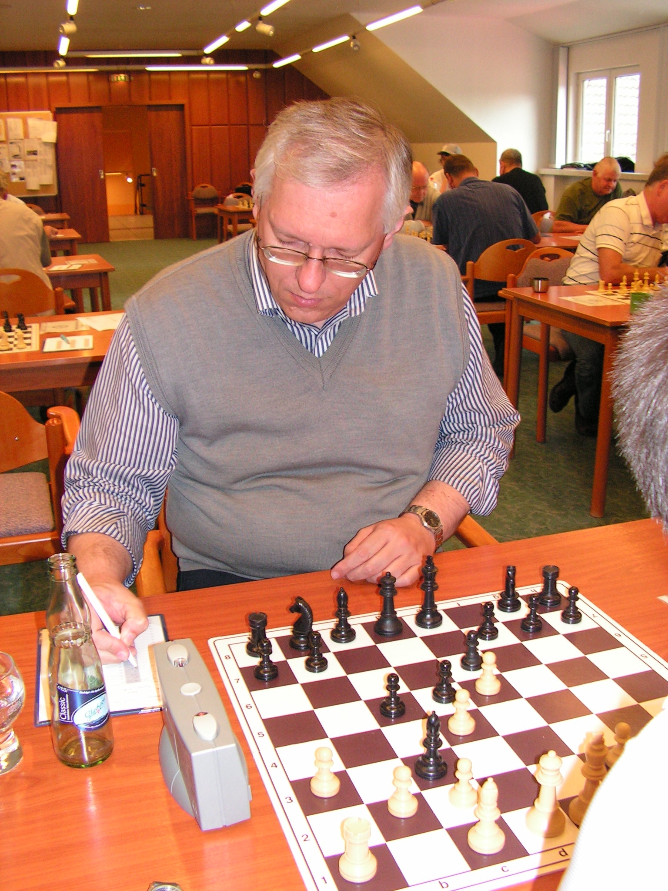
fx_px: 926
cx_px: 334
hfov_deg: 39.7
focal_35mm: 36
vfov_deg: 51.4
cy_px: 446
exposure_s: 1/40
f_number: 3.2
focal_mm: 6
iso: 200
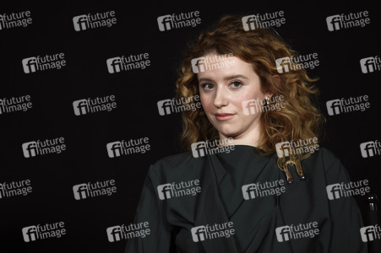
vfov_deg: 6.9
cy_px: 126
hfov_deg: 10.3
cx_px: 190
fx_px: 2115
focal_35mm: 200
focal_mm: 200
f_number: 4
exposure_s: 1/200
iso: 2500
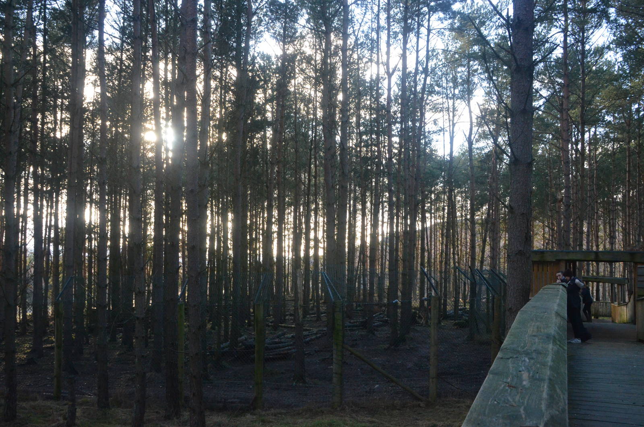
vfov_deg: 38.2
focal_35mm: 34
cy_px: 214
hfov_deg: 55.2
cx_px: 322
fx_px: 616
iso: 2500
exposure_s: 1/320
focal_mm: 23
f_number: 9
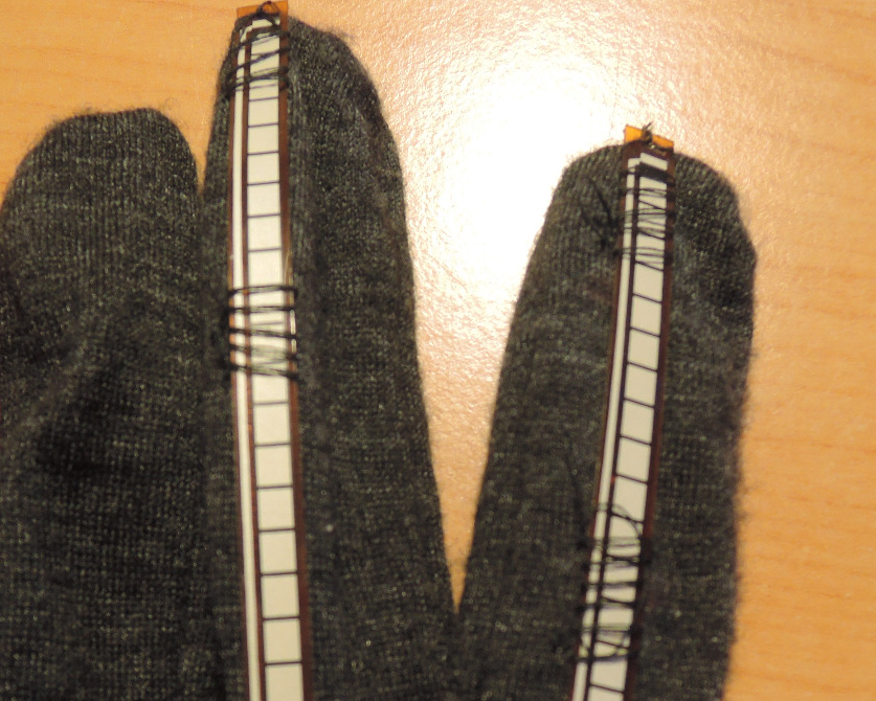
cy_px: 547
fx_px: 1219
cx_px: 408
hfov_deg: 39.5
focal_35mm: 47
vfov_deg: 31.4
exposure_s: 1/25
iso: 400
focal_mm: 6
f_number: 3.2
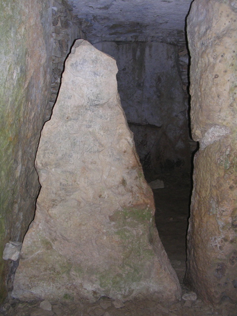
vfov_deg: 49.0
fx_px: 347
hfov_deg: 37.7
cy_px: 158
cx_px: 118
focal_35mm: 38
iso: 77
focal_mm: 5.8
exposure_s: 1/60.1
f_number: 2.8
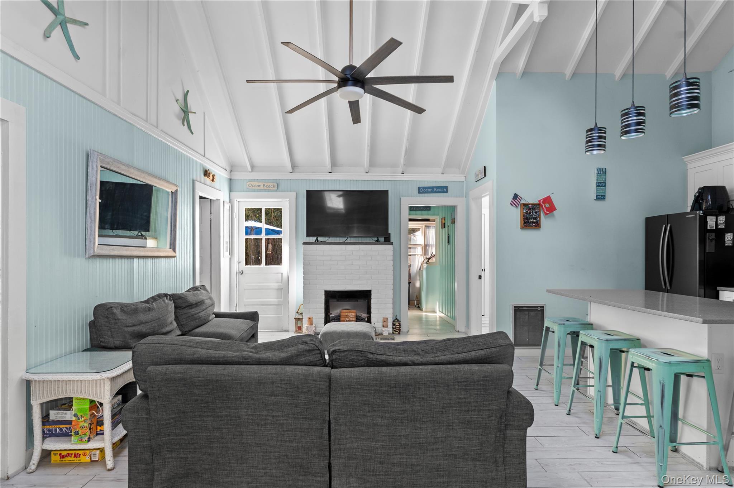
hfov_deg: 87.0
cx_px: 367
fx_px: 387
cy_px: 244
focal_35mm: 19
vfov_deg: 64.5
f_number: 7.1
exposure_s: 1/8
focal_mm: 19
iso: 320
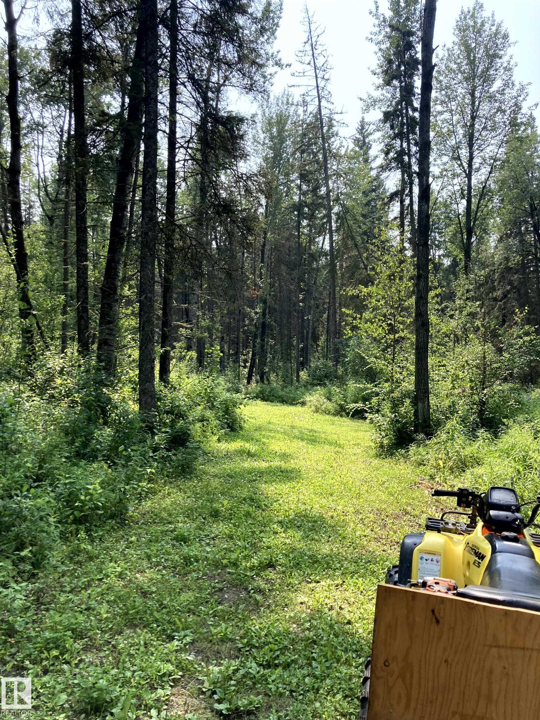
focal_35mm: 28
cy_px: 360
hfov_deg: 49.7
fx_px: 582
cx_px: 270
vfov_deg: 63.4
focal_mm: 3.99
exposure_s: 1/716
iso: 20
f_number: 1.8
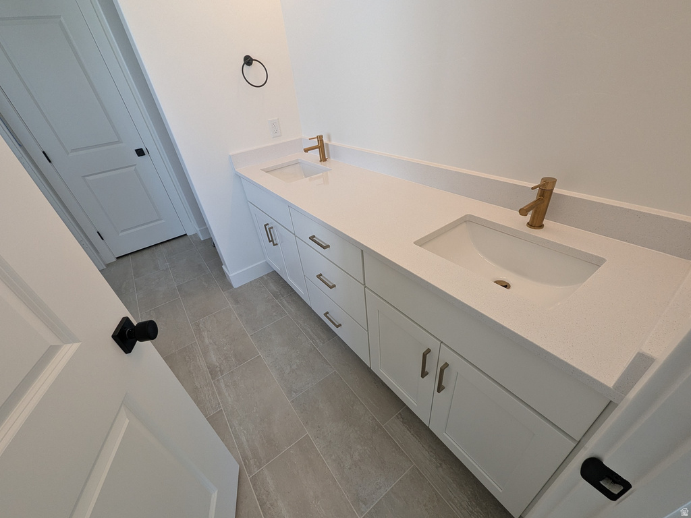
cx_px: 346
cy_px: 259
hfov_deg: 106.2
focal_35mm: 13
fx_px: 260
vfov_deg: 89.9
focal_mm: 1.95
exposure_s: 1/120
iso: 78
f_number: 2.2
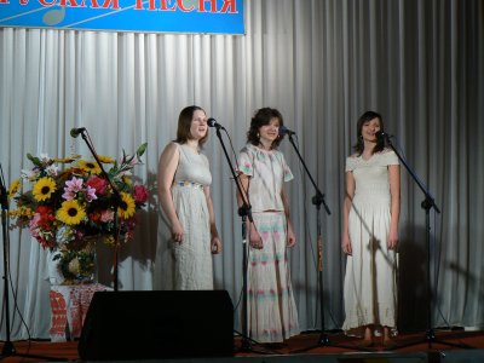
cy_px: 182
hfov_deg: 16.1
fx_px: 1706
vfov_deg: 12.1
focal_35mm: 122
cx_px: 242
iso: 80
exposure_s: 1/60
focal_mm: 20.3
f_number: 3.2
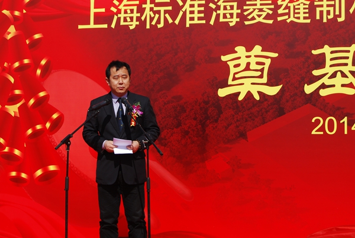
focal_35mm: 69
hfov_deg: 29.2
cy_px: 119
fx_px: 681
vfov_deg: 19.8
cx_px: 178
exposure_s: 1/320
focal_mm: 46
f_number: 9
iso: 100
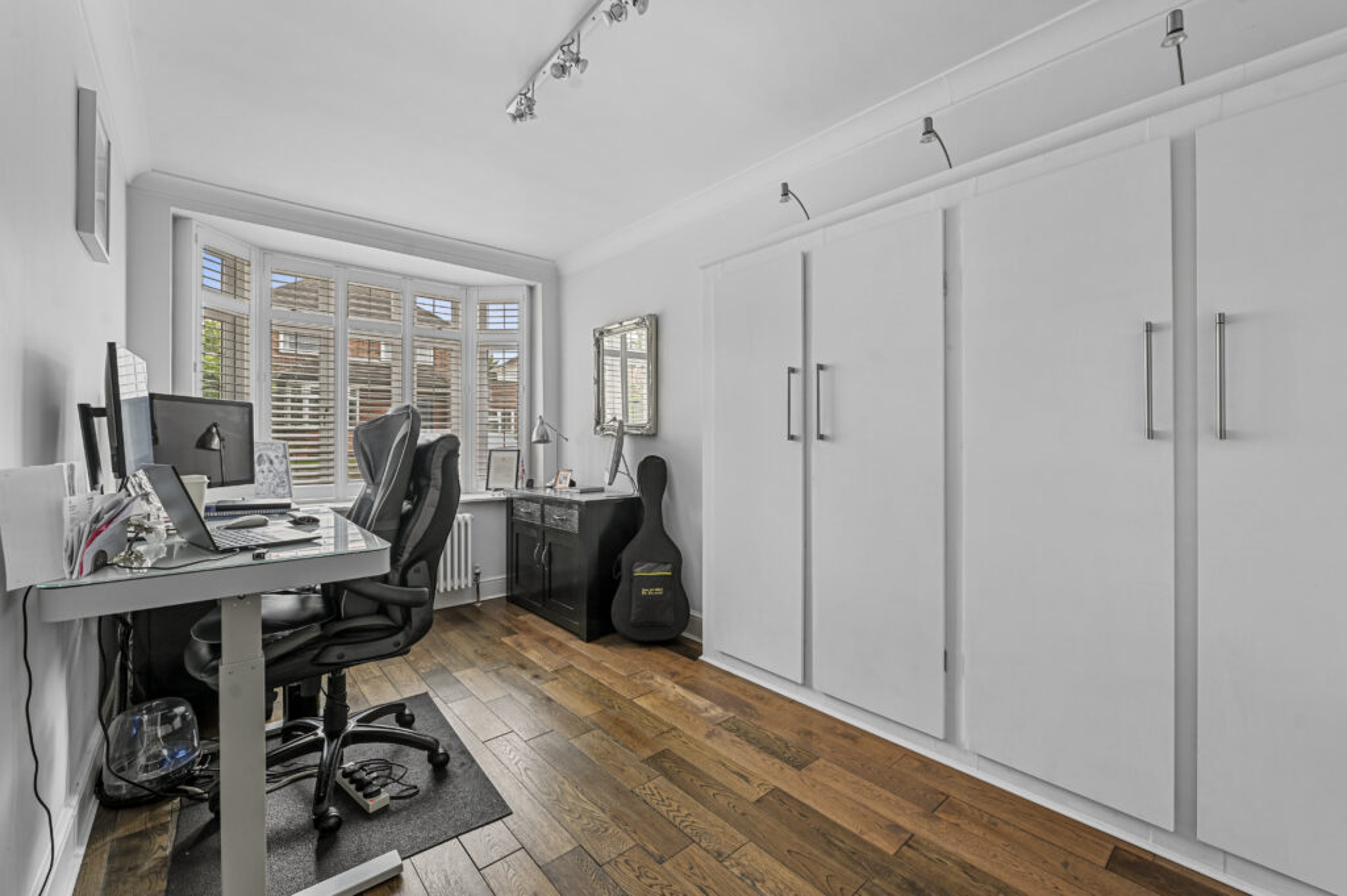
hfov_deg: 104.3
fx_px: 523
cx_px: 674
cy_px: 448
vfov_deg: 81.1
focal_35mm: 14
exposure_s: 1/3
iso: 400
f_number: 8
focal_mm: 14
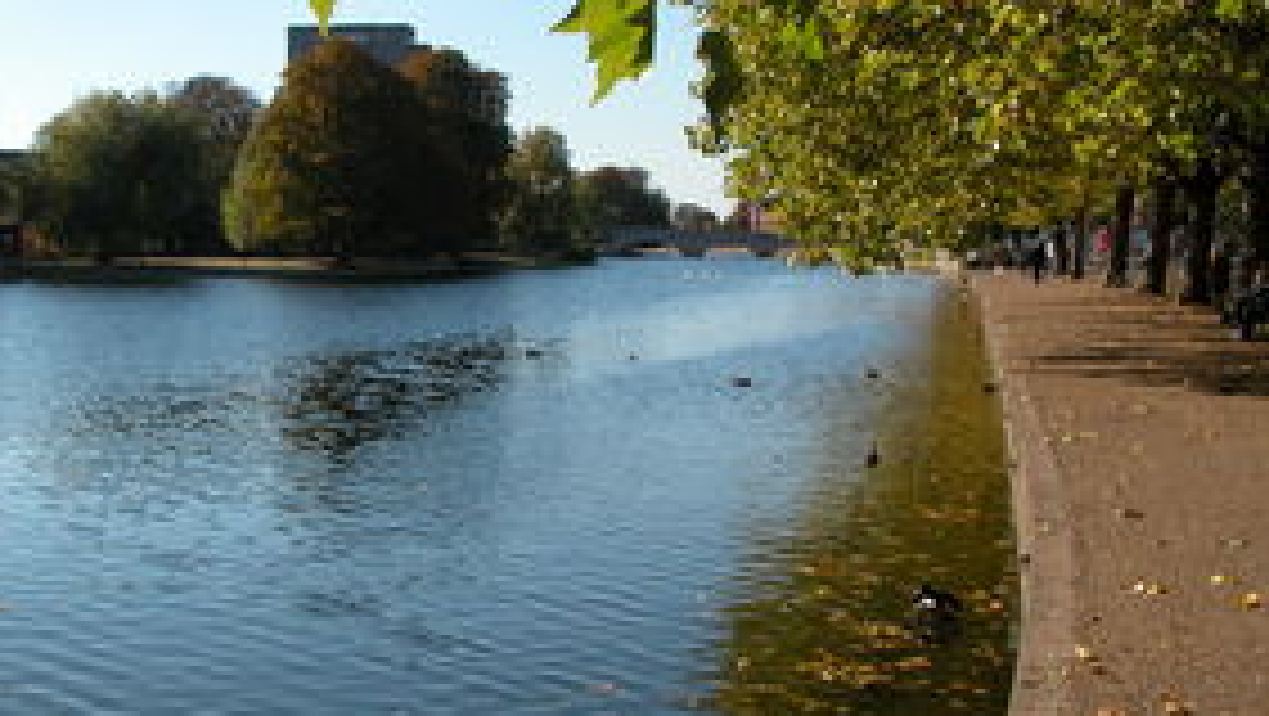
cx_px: 392
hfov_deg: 37.9
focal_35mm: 54
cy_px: 315
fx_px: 1818
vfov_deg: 22.3
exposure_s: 1/323
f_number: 6.3
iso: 100
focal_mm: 8.9
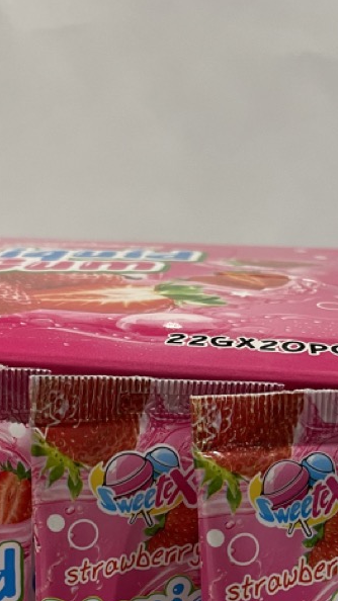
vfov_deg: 31.1
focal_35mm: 61
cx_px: 74
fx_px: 972
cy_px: 637
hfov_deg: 19.5
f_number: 1.6
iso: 64
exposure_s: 1/50
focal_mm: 4.2
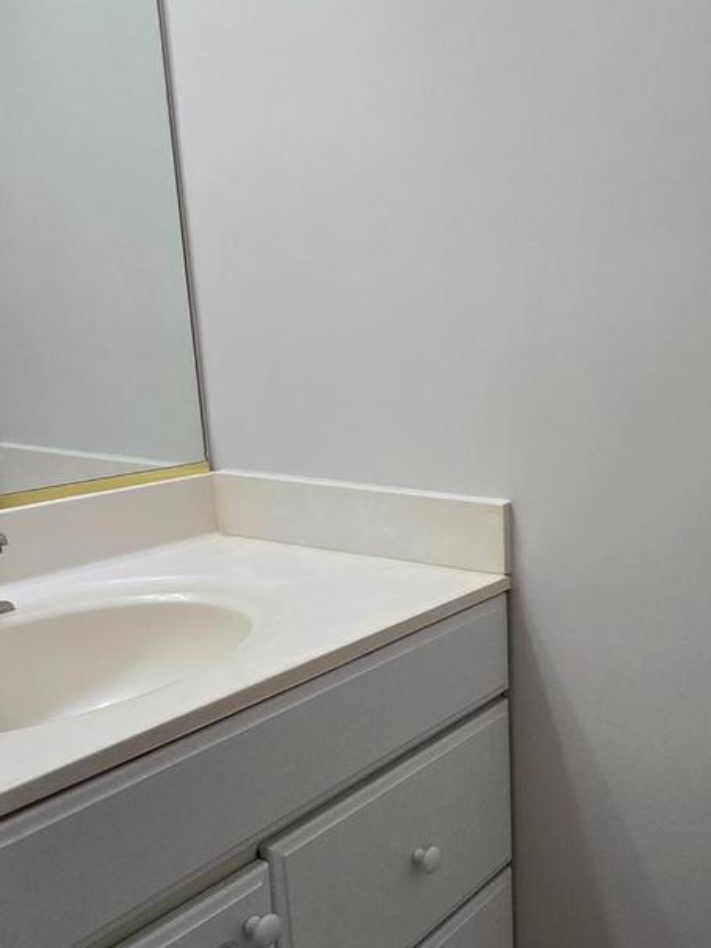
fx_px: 903
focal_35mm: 33
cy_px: 574
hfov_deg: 40.3
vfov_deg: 54.9
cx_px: 614
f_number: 2.2
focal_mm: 2.2
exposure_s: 1/60
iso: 100
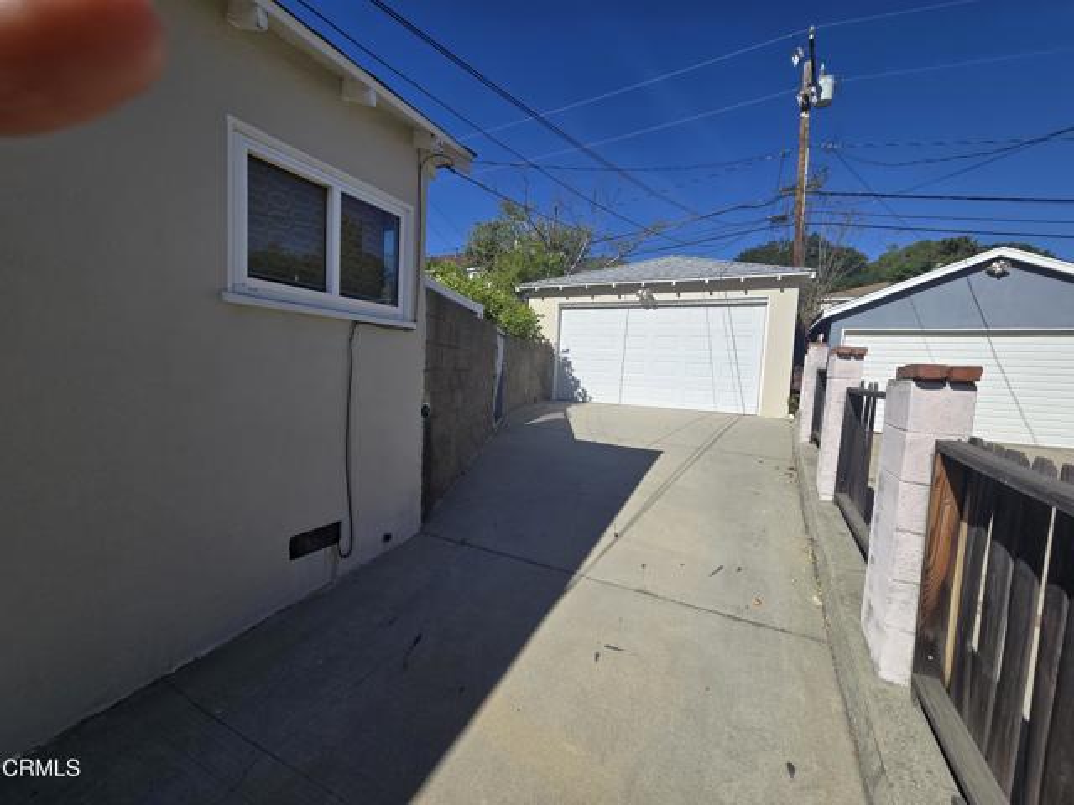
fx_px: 403
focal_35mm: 13
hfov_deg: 106.2
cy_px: 402
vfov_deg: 89.9
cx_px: 537
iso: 50
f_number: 2.2
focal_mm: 2.2
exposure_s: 1/3637
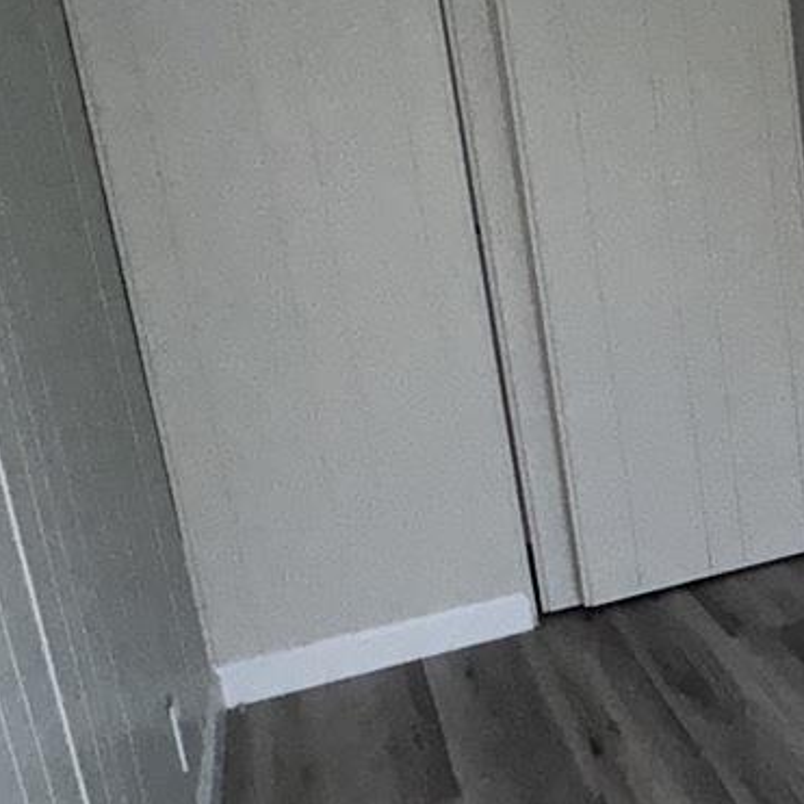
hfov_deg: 27.8
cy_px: 364
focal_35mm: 48
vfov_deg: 35.3
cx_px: 1103
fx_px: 1261
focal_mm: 2.22
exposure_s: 1/48
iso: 500
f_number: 2.2
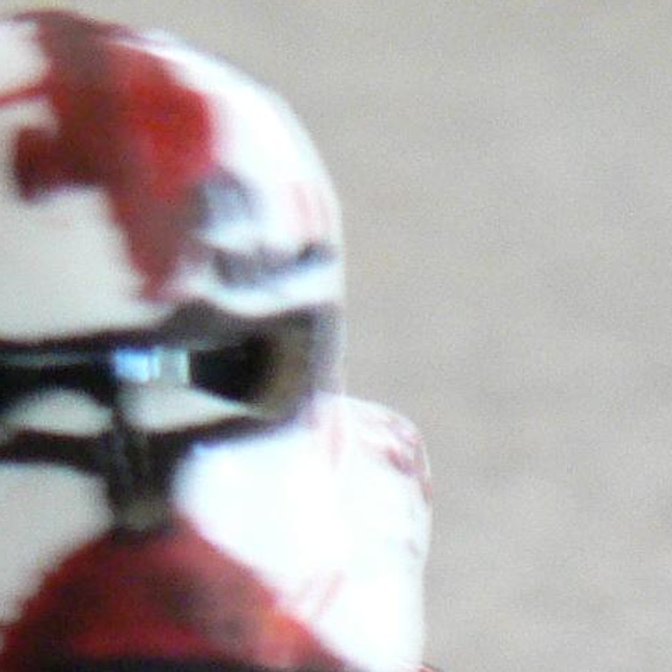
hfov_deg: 4.6
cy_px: 1103
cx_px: 231
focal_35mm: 377
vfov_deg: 4.6
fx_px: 8280
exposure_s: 1/10
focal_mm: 13.4
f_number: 3.2
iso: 200
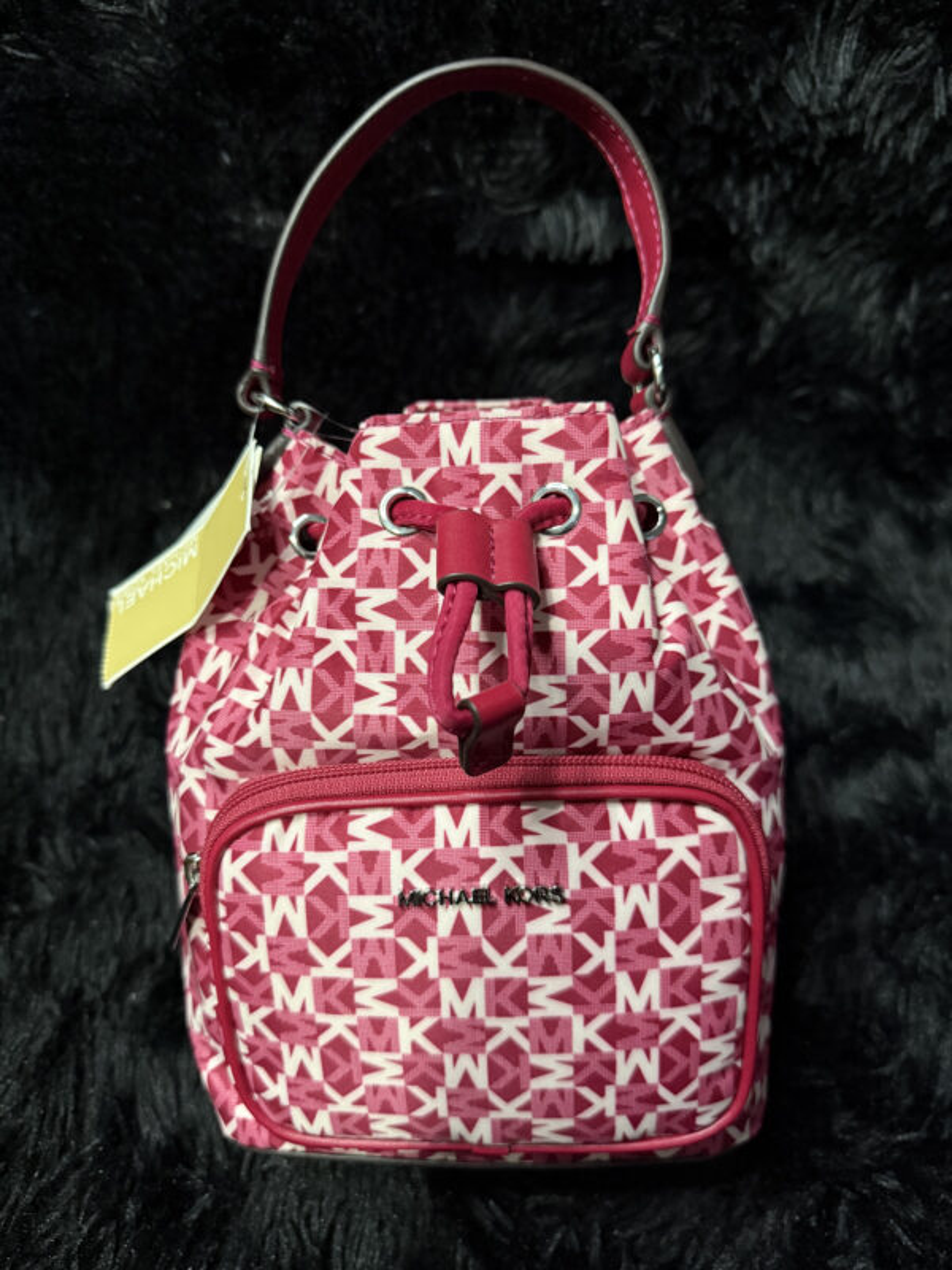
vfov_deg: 71.6
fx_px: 880
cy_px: 635
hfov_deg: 56.8
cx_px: 476
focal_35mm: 24
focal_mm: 6.76
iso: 800
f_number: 1.78
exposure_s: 1/45
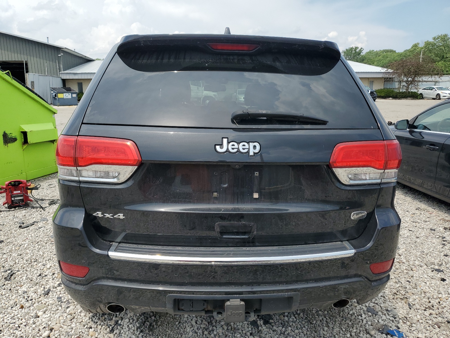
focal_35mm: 26
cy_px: 169
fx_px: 338
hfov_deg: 67.3
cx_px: 225
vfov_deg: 53.1
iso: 50
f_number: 1.5
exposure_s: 1/2500
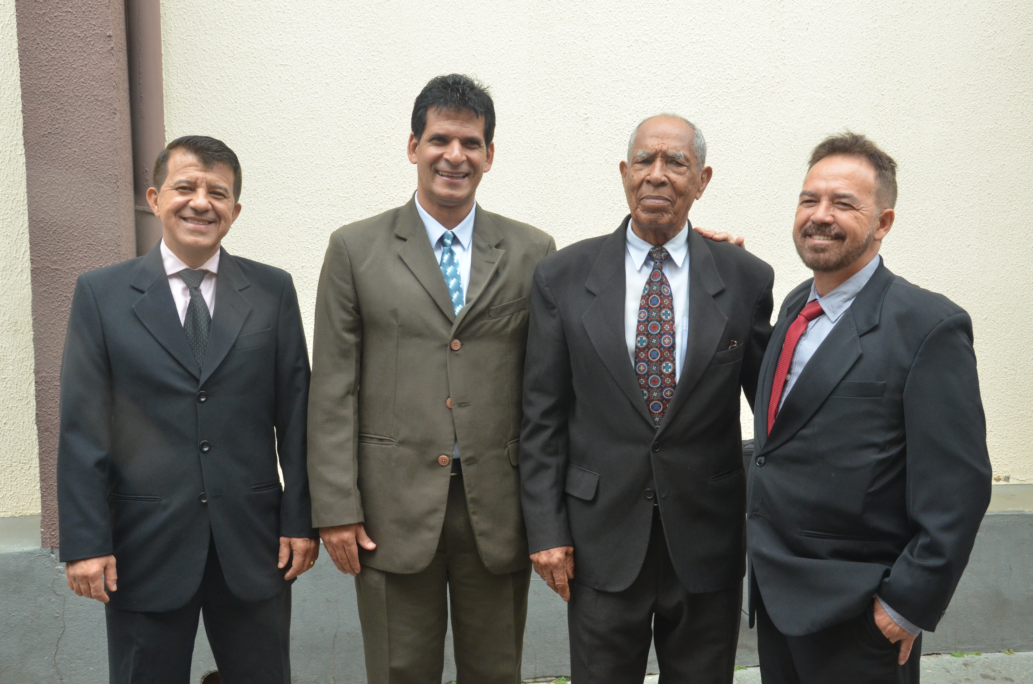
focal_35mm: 36
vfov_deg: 36.7
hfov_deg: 53.2
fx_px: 1031
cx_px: 516
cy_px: 342
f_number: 10
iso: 1250
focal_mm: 24
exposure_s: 1/400
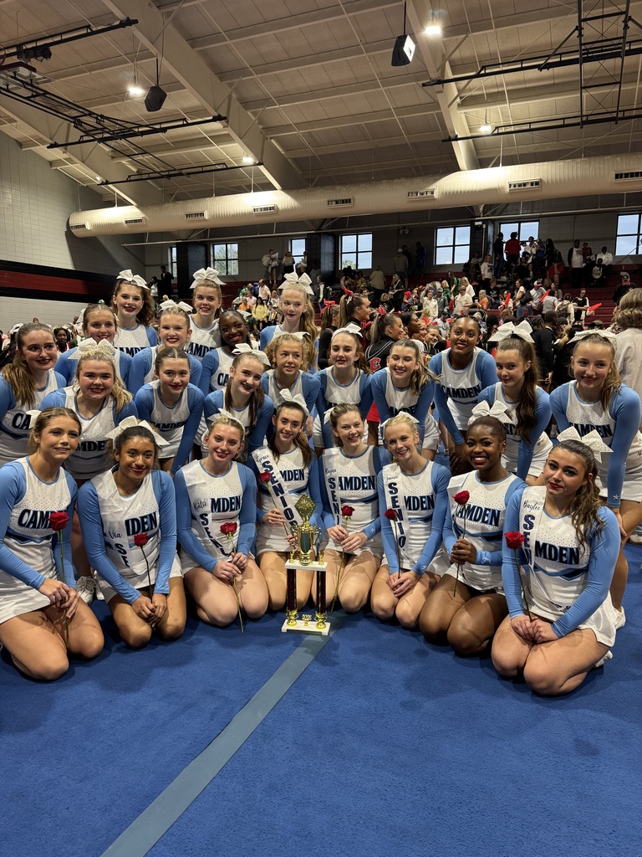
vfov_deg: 71.6
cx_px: 321
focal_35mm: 24
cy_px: 428
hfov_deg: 56.8
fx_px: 593
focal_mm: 6.76
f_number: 1.78
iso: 200
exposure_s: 1/77
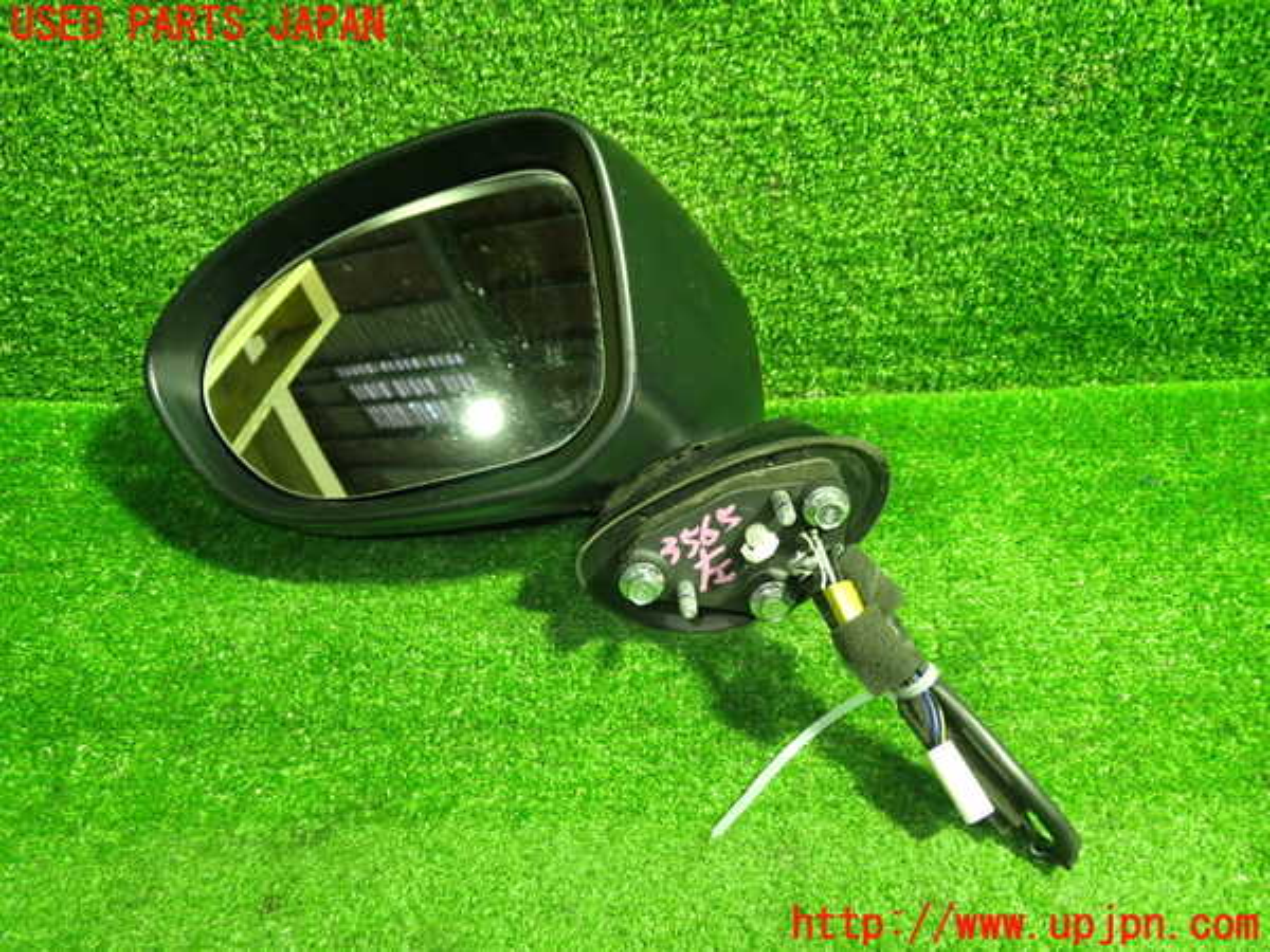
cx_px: 635
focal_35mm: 30
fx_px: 1101
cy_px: 476
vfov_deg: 46.8
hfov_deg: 60.0
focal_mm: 5.4
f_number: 2.3
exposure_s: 1/30
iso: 640
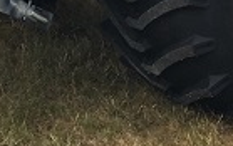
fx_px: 1334
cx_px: -228
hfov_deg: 9.4
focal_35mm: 210
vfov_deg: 5.8
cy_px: -304
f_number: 2.2
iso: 25
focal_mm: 4.15
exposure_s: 1/227
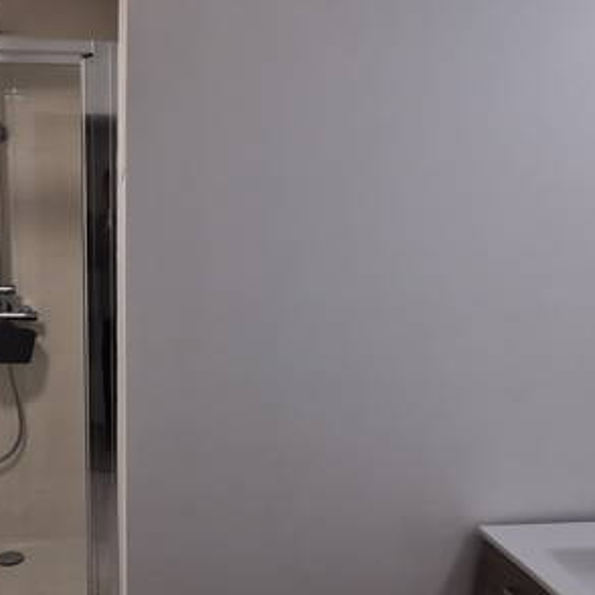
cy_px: 387
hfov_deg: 43.1
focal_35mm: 38
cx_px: 186
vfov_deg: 43.4
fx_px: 739
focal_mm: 2.35
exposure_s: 1/120
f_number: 2.2
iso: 160
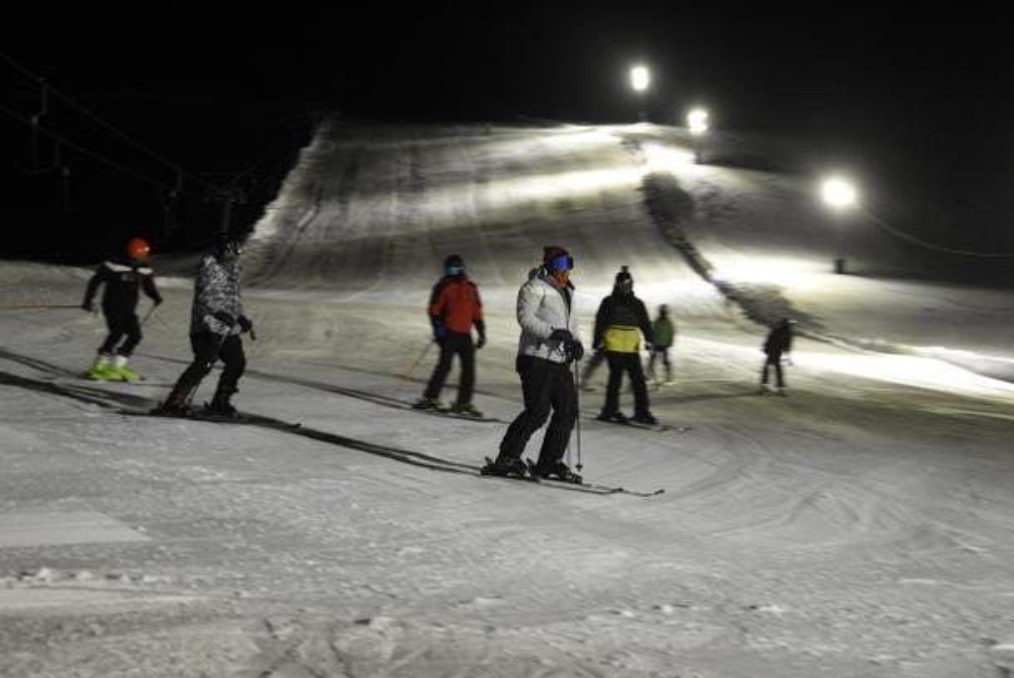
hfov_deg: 35.0
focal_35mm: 57
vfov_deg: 23.8
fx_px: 1607
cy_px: 339
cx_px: 507
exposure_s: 1/100
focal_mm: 38
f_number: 5
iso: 2500
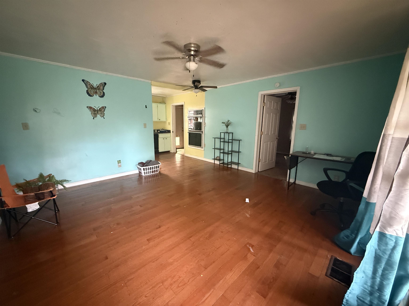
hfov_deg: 102.1
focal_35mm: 14
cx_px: 204
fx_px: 165
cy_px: 153
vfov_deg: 85.7
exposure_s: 1/48
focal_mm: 2.22
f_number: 2.2
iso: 1250
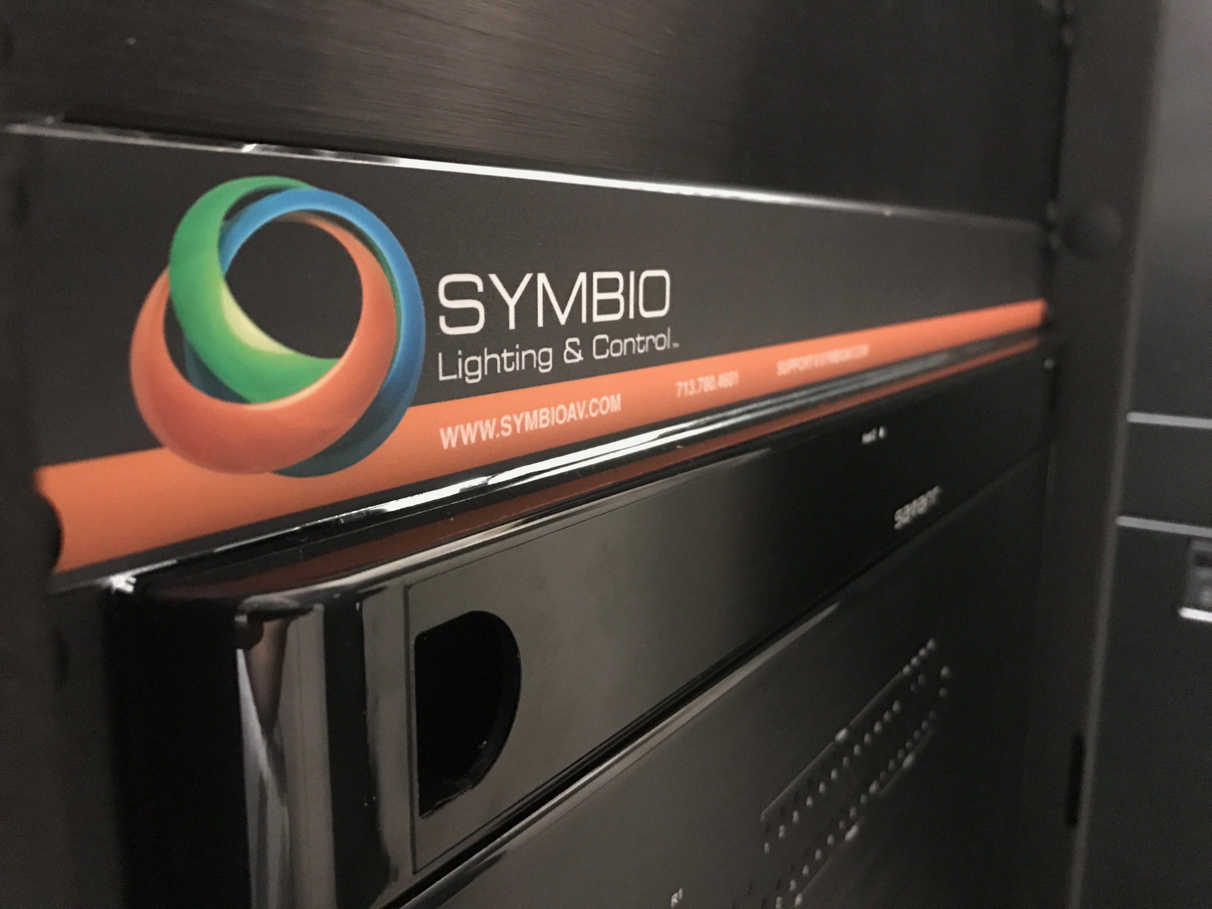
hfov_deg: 63.4
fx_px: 980
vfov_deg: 49.7
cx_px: 606
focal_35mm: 28
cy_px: 454
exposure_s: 1/4
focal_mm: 3.99
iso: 250
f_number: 1.8
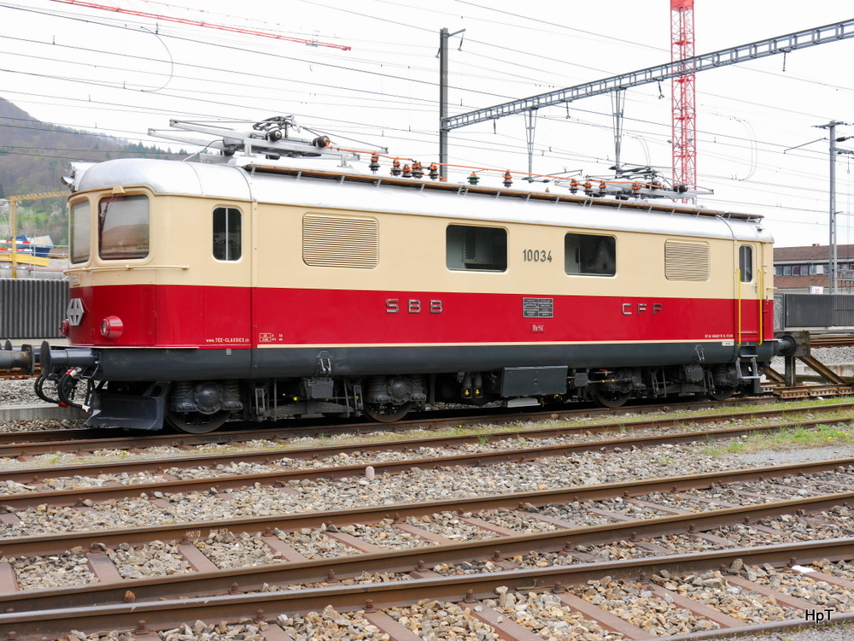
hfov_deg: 44.8
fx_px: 1036
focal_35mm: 42
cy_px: 320
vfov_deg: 34.3
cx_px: 427
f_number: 6.3
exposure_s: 1/250
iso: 160
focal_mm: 21
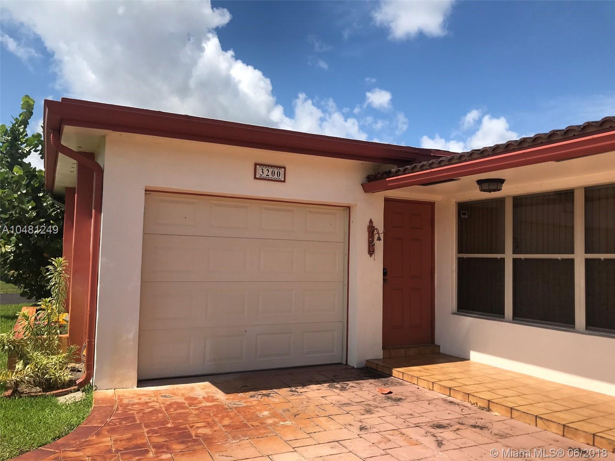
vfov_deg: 49.7
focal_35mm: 28
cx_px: 308
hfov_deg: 63.4
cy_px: 230
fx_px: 497
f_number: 1.8
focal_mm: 3.99
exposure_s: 1/2817
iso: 20
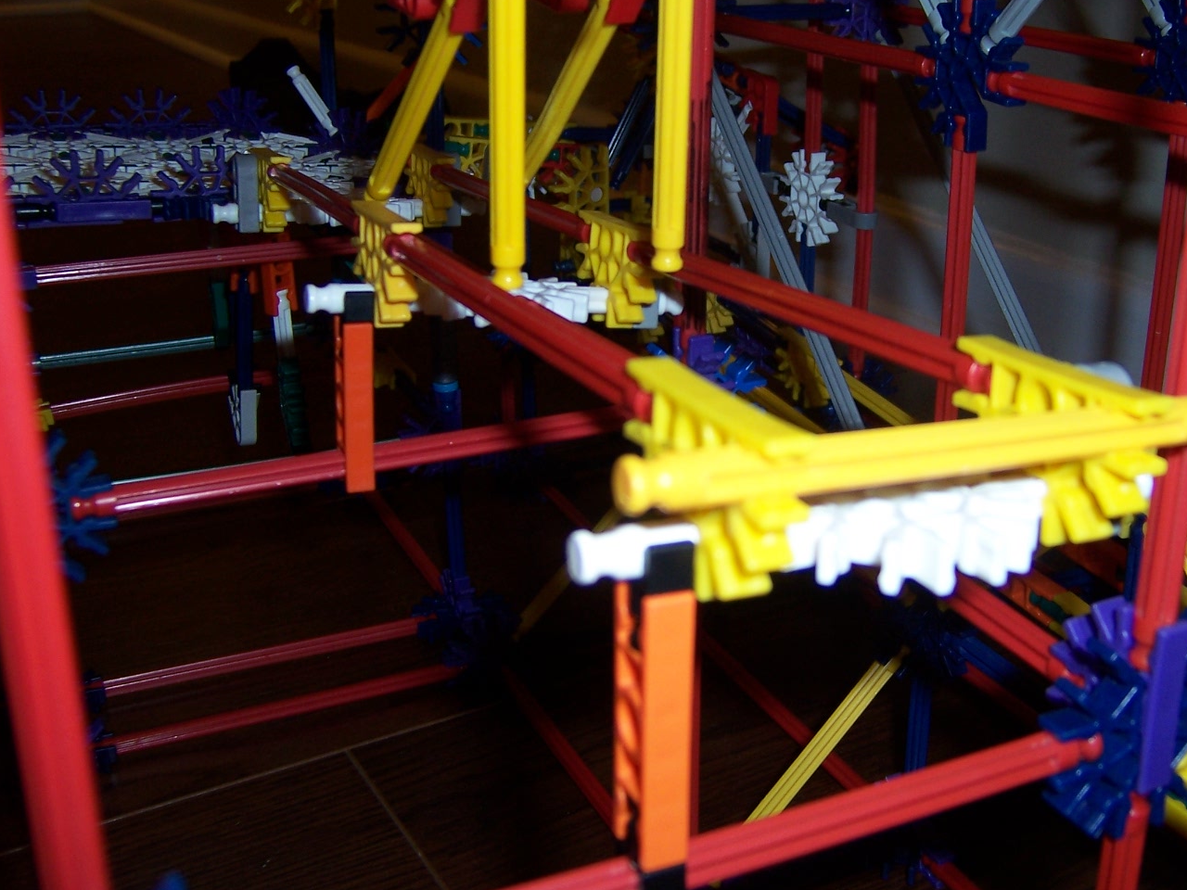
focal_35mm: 40
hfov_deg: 46.7
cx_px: 672
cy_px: 393
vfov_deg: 35.9
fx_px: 1372
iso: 80
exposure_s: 1/60
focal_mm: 5.5
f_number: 2.8
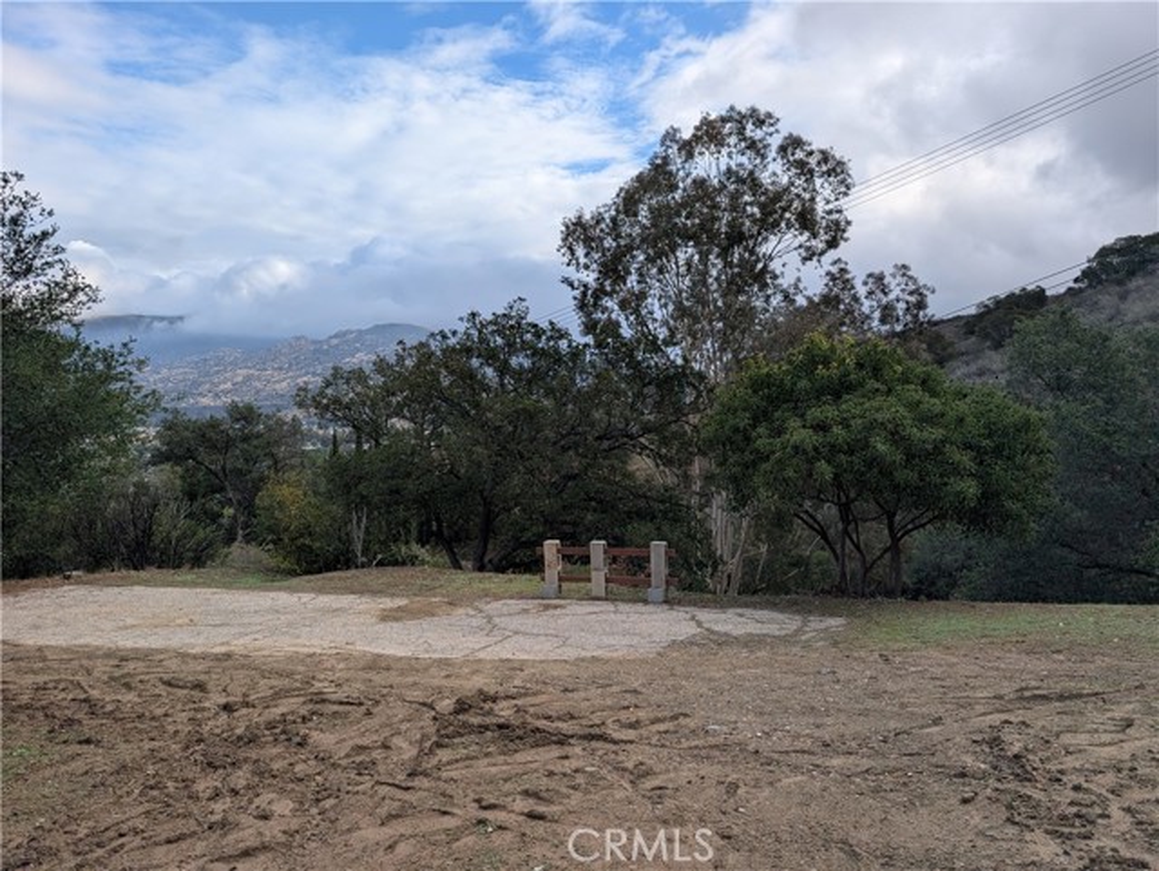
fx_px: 804
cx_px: 580
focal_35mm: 24
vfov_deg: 56.9
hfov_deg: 71.6
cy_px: 436
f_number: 1.68
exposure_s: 1/682
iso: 22
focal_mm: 6.9
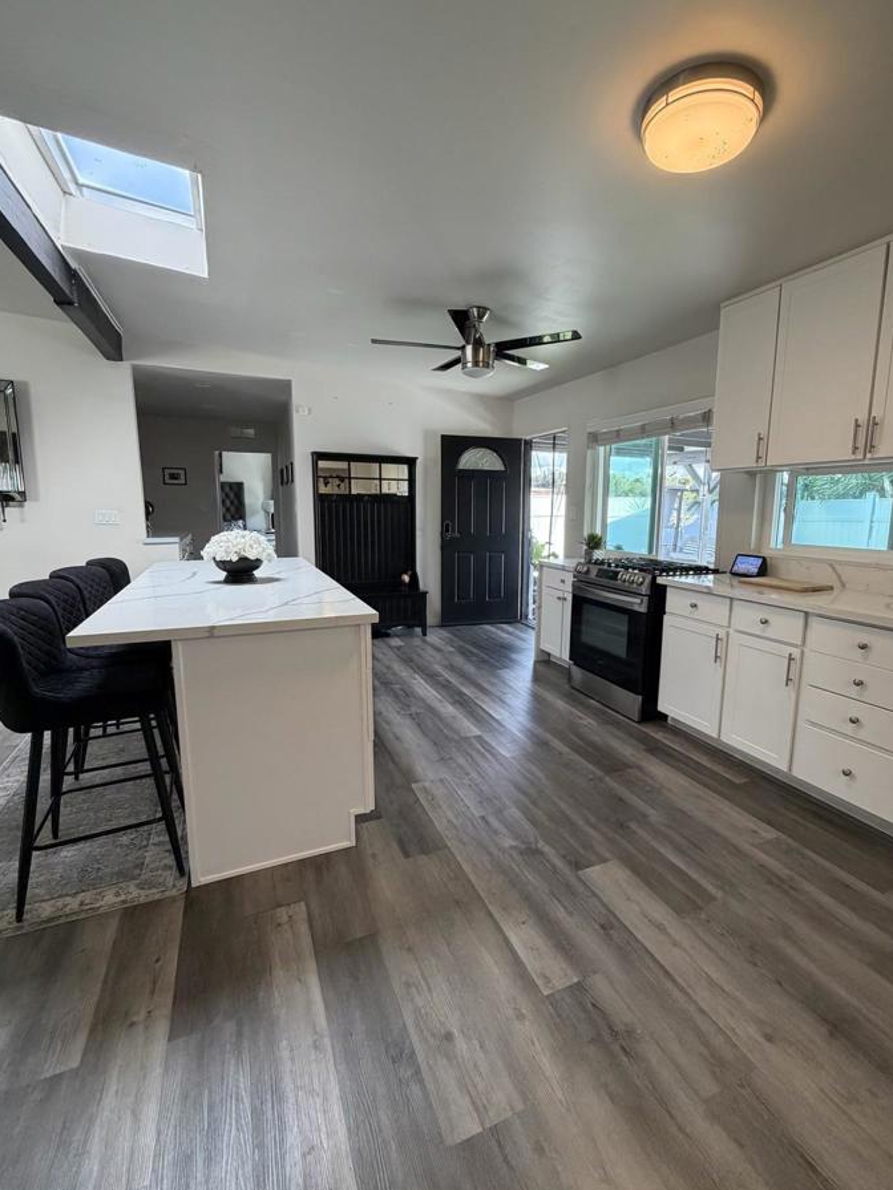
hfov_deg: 77.9
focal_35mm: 16
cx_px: 486
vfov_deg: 94.5
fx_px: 550
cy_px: 594
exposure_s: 1/120
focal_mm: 2.22
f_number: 2.2
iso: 200
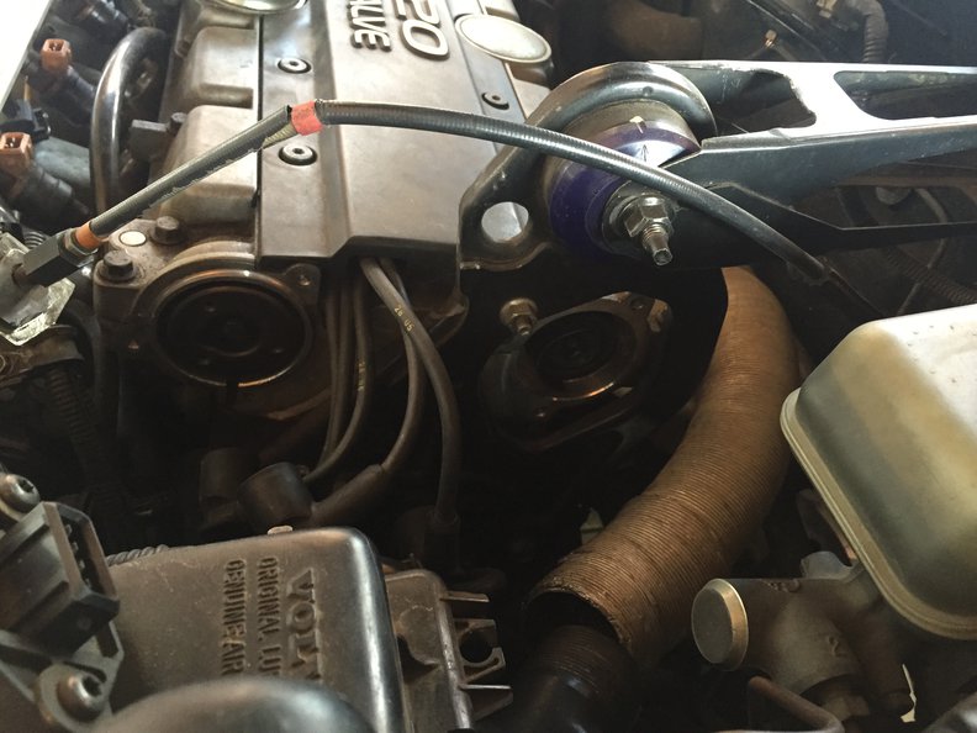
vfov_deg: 48.2
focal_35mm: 29
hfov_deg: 61.7
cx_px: 488
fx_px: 818
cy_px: 366
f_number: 2.2
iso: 250
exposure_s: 1/17
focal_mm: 4.15
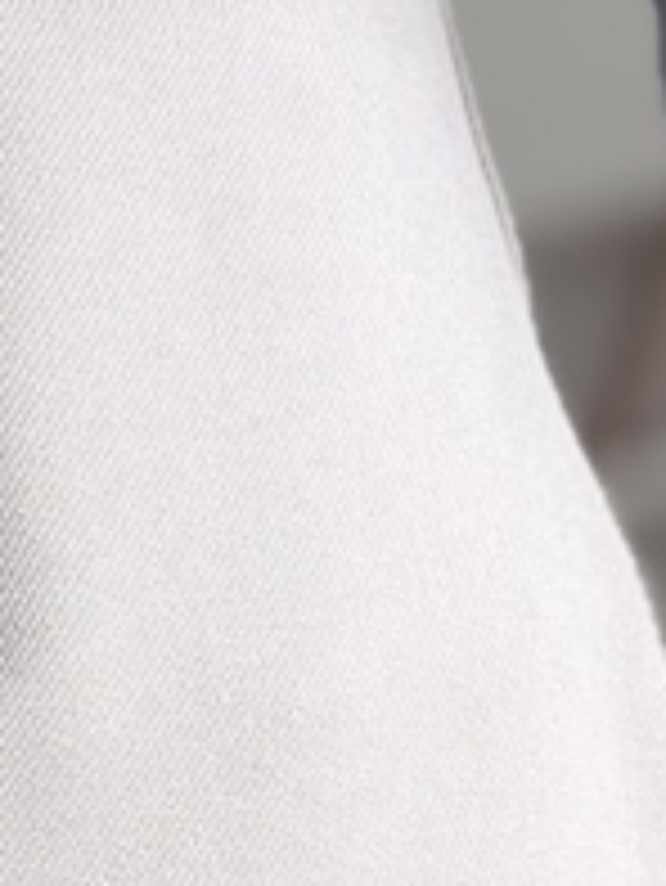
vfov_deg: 14.5
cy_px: 1057
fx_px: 3383
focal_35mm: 132
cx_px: -428
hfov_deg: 10.7
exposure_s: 1/122
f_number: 1.6
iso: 40
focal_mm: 5.96
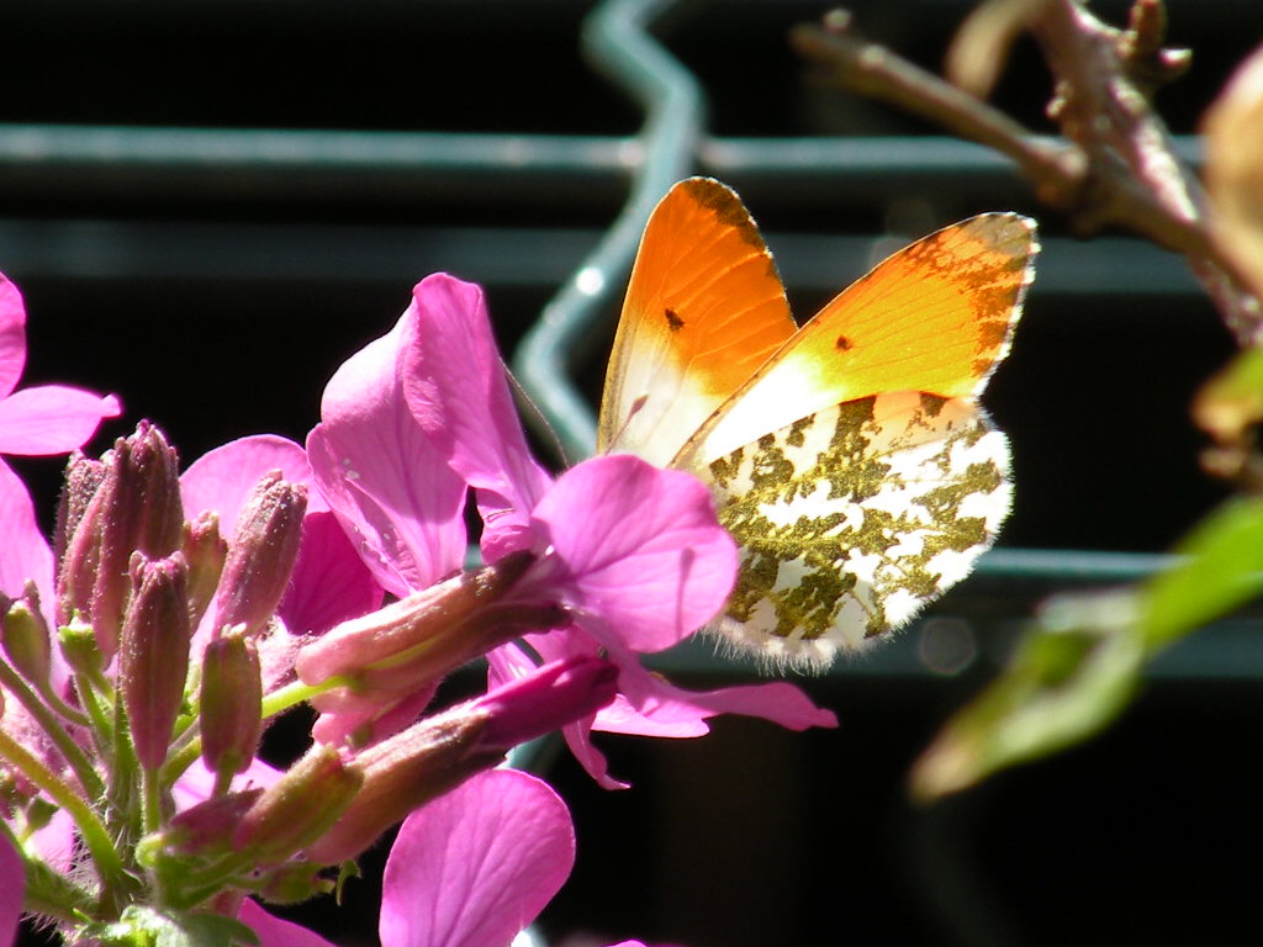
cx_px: 632
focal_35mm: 364
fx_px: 13281
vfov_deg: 4.1
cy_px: 474
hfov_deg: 5.4
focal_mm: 64.5
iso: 64
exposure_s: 1/206
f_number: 4.5
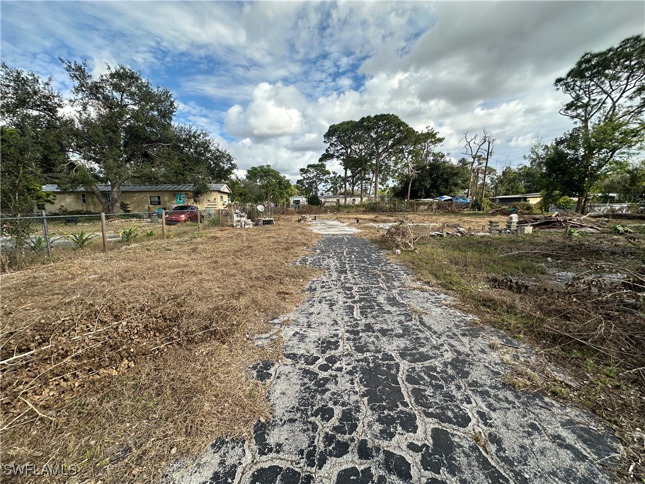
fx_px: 261
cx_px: 322
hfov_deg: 102.1
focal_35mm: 14
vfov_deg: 85.7
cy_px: 242
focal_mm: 2.22
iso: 40
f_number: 2.2
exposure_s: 1/1014
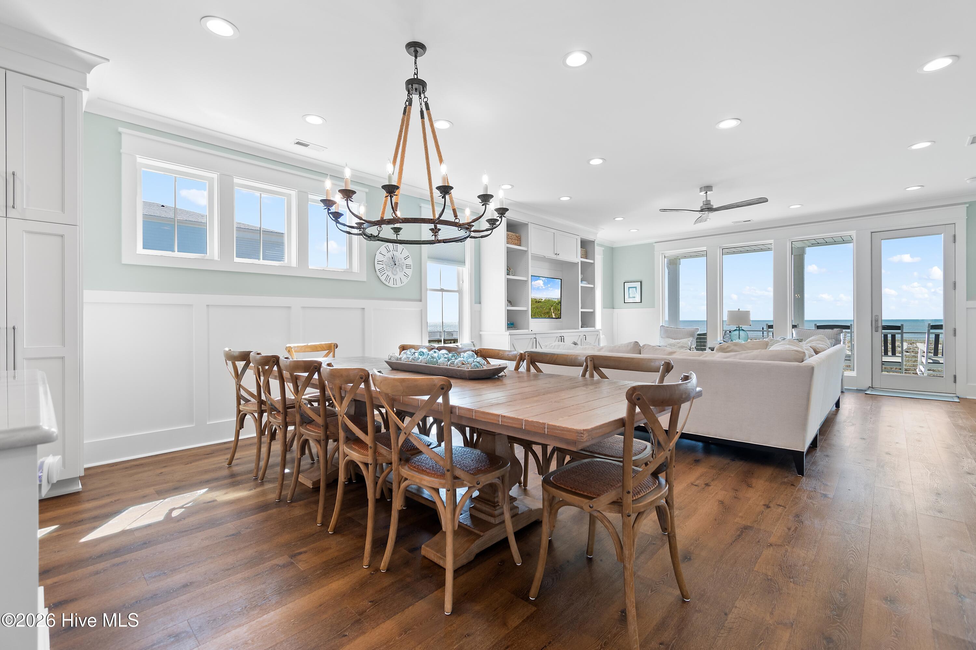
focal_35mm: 15
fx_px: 407
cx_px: 488
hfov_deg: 100.4
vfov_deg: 77.3
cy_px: 325
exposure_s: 1/20
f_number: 4.5
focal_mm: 10
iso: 100
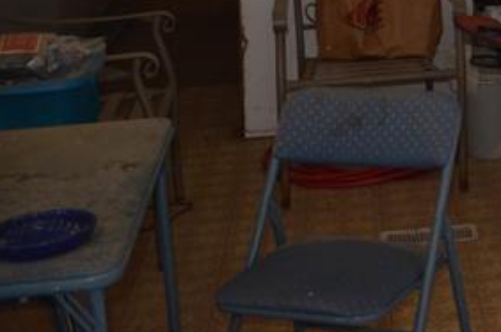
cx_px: 690
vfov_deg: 12.8
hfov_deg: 19.0
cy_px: -235
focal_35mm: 98
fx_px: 1361
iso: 400
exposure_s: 1/100
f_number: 3.5
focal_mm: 18
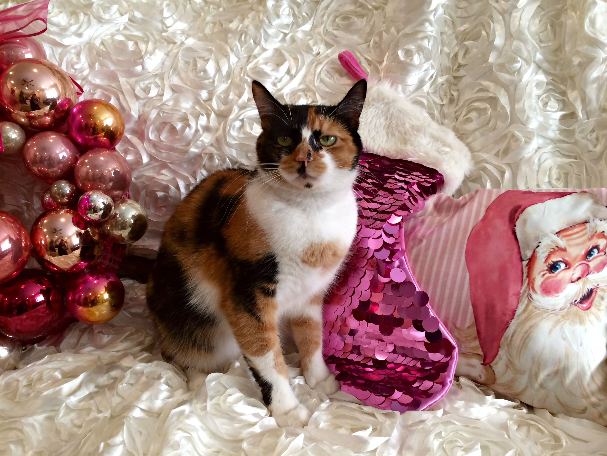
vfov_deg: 48.2
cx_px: 304
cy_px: 228
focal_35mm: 29
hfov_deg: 61.7
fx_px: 509
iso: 80
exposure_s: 1/30
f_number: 2.2
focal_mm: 4.15
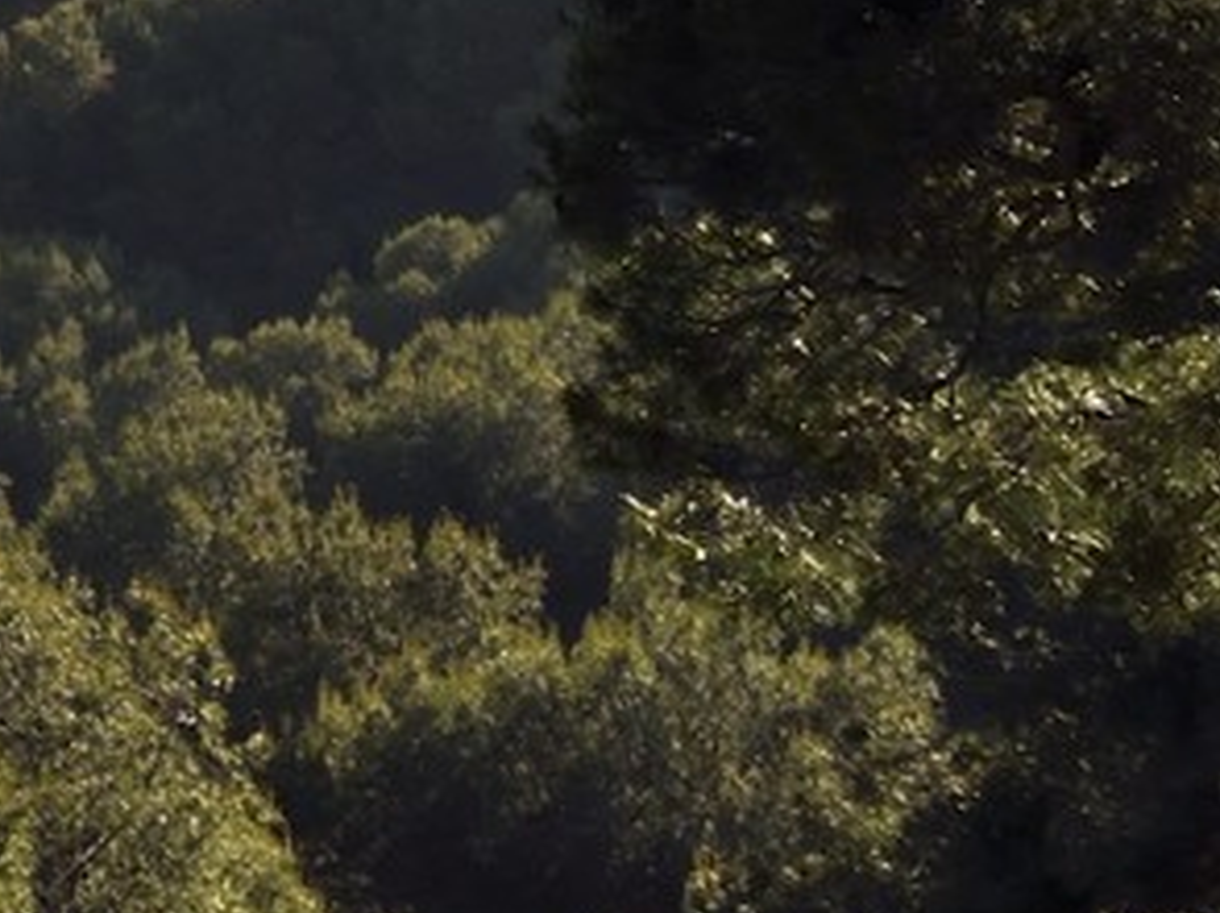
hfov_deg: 8.7
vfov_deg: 7.4
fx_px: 7008
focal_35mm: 199
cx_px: -2058
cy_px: -203
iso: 250
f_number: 20
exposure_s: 1/125
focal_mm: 38
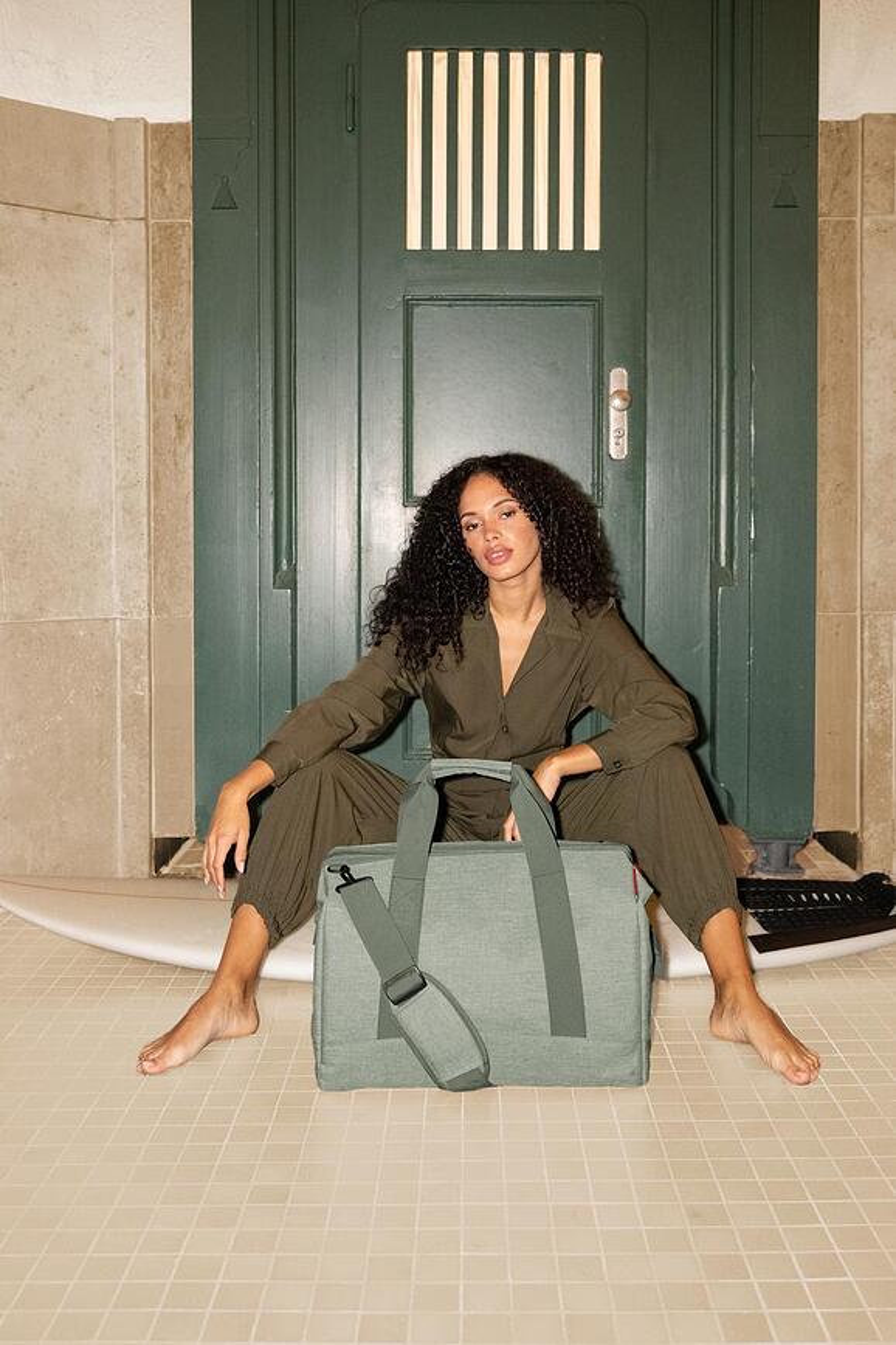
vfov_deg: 55.8
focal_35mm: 34
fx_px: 1269
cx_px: 448
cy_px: 672
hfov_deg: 38.9
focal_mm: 34
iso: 4000
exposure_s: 1/125
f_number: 4
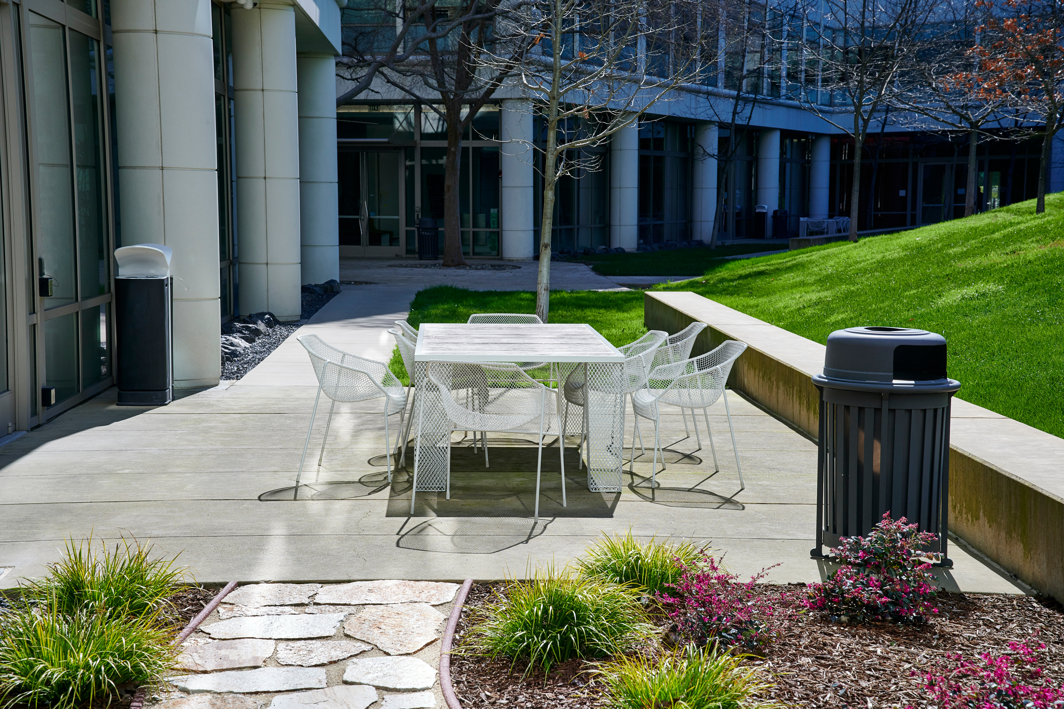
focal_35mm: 70
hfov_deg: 28.8
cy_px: 354
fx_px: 2069
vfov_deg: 19.5
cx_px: 532
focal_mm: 70
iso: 200
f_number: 9
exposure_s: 1/500
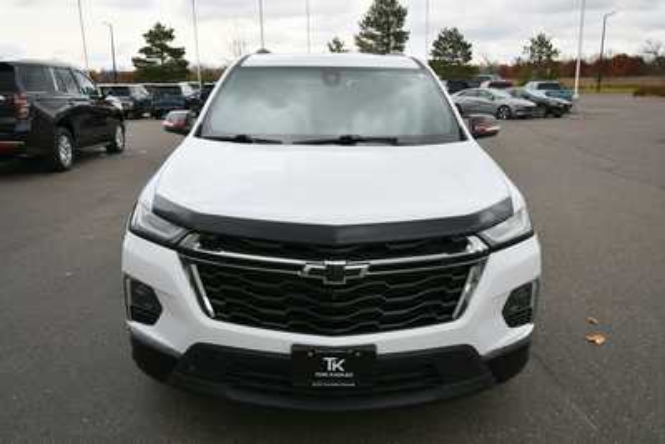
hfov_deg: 61.9
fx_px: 554
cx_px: 332
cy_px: 222
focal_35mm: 30
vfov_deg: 43.6
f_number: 5.6
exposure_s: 1/250
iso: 220
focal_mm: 20
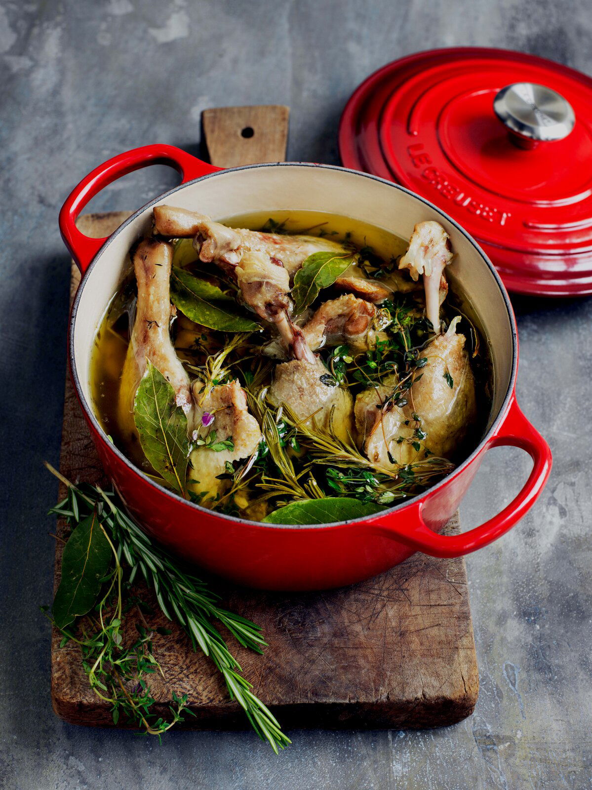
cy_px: 395
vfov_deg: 30.7
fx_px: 1437
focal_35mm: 63
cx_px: 296
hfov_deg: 23.3
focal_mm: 80
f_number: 8
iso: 100
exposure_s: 30
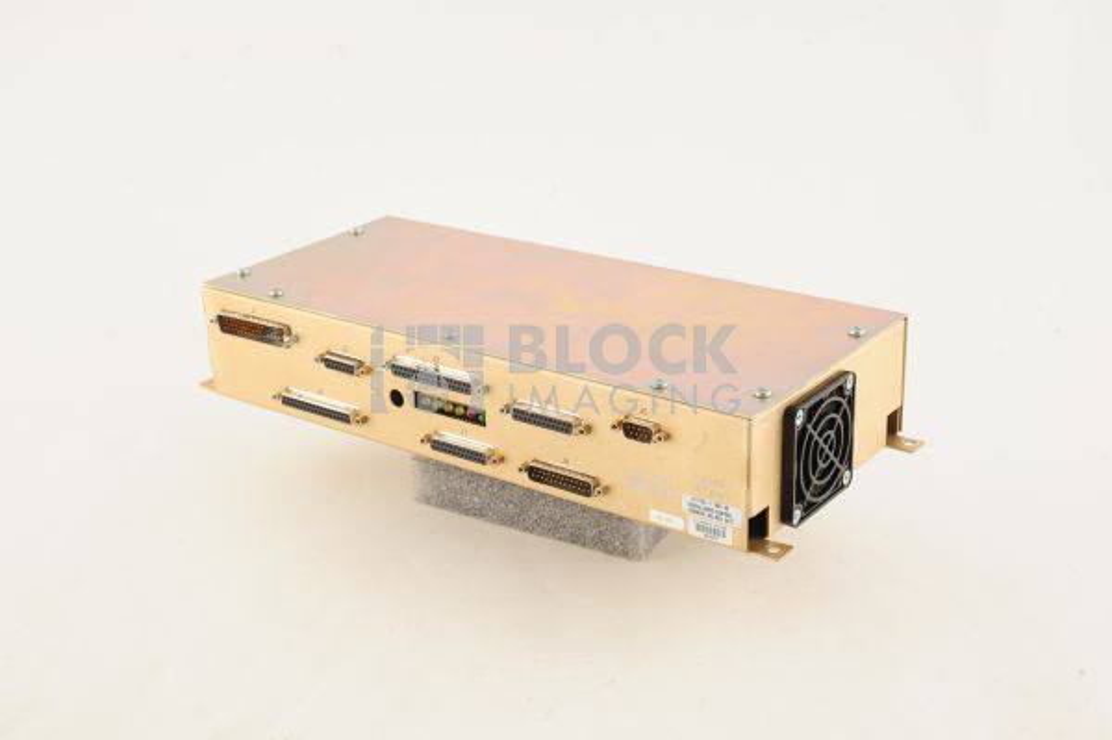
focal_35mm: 50
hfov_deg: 39.6
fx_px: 1543
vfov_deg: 26.9
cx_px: 556
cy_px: 370
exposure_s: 1/125
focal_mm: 50
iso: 1600
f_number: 11
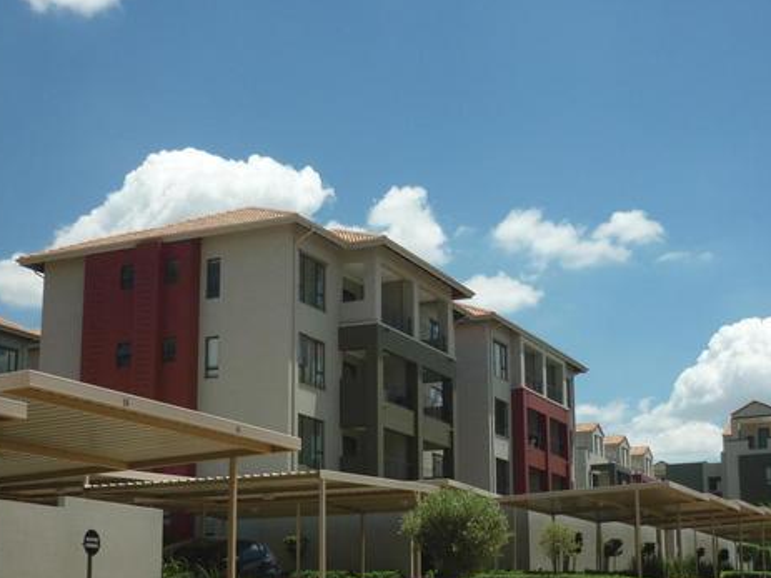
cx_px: 456
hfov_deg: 33.7
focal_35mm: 57
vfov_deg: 25.6
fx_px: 1269
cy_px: 323
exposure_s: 1/320
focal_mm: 5.5
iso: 100
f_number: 8
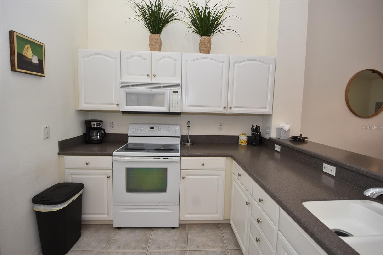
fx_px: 160
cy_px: 128
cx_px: 192
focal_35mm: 15
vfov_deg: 77.3
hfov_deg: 100.4
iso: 280
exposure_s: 1/60
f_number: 4
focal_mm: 10
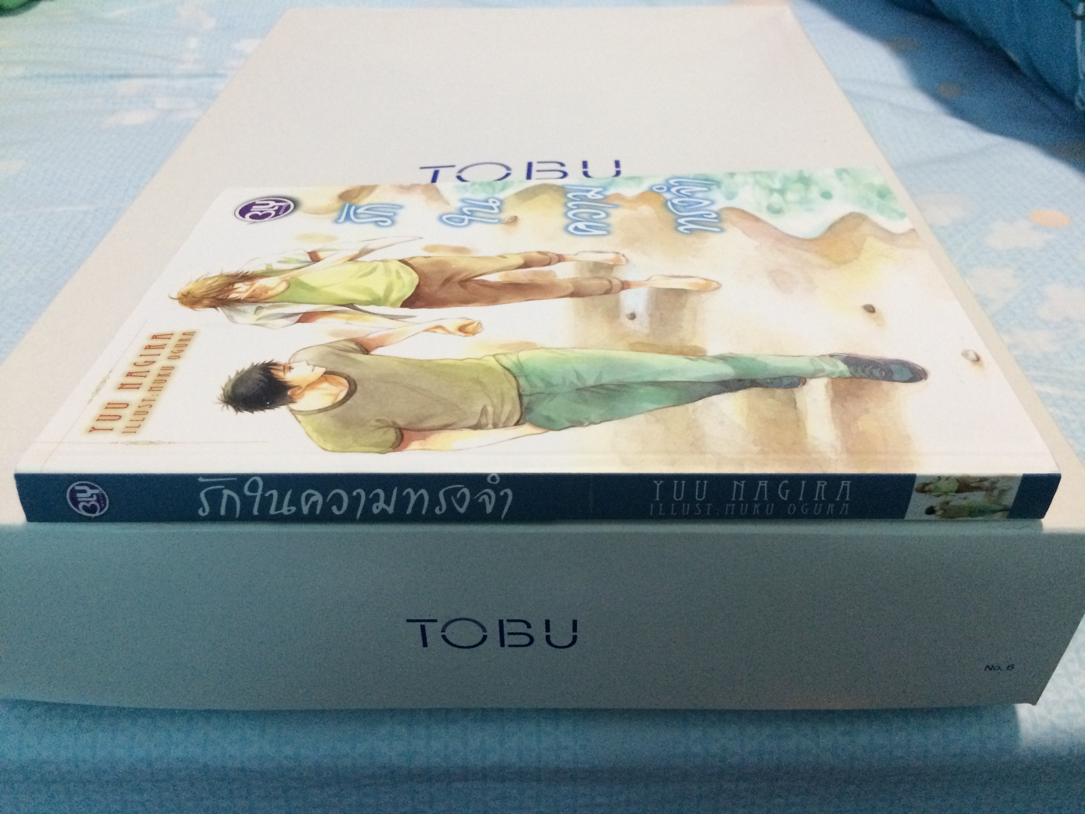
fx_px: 909
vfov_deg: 48.2
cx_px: 542
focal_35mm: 29
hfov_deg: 61.7
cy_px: 407
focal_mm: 4.15
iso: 320
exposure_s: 1/20
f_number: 2.2
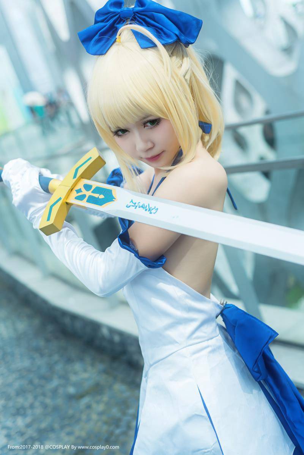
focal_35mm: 50
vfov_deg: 39.6
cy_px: 228
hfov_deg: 27.0
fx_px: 633
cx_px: 152
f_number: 2.8
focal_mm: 50
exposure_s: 1/200
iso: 100
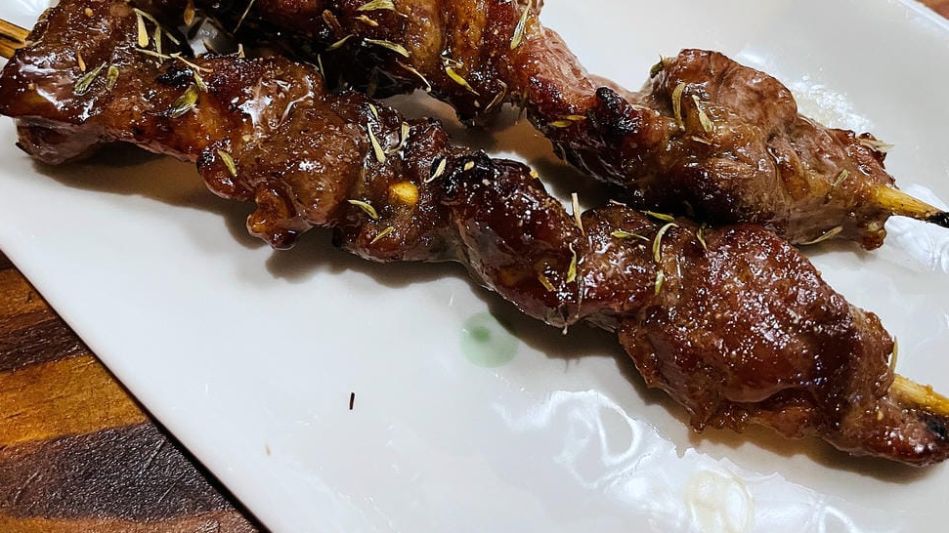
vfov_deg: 33.1
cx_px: 456
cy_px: 144
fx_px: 881
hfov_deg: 56.6
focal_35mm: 35
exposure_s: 1/40
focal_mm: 4.2
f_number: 1.6
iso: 400
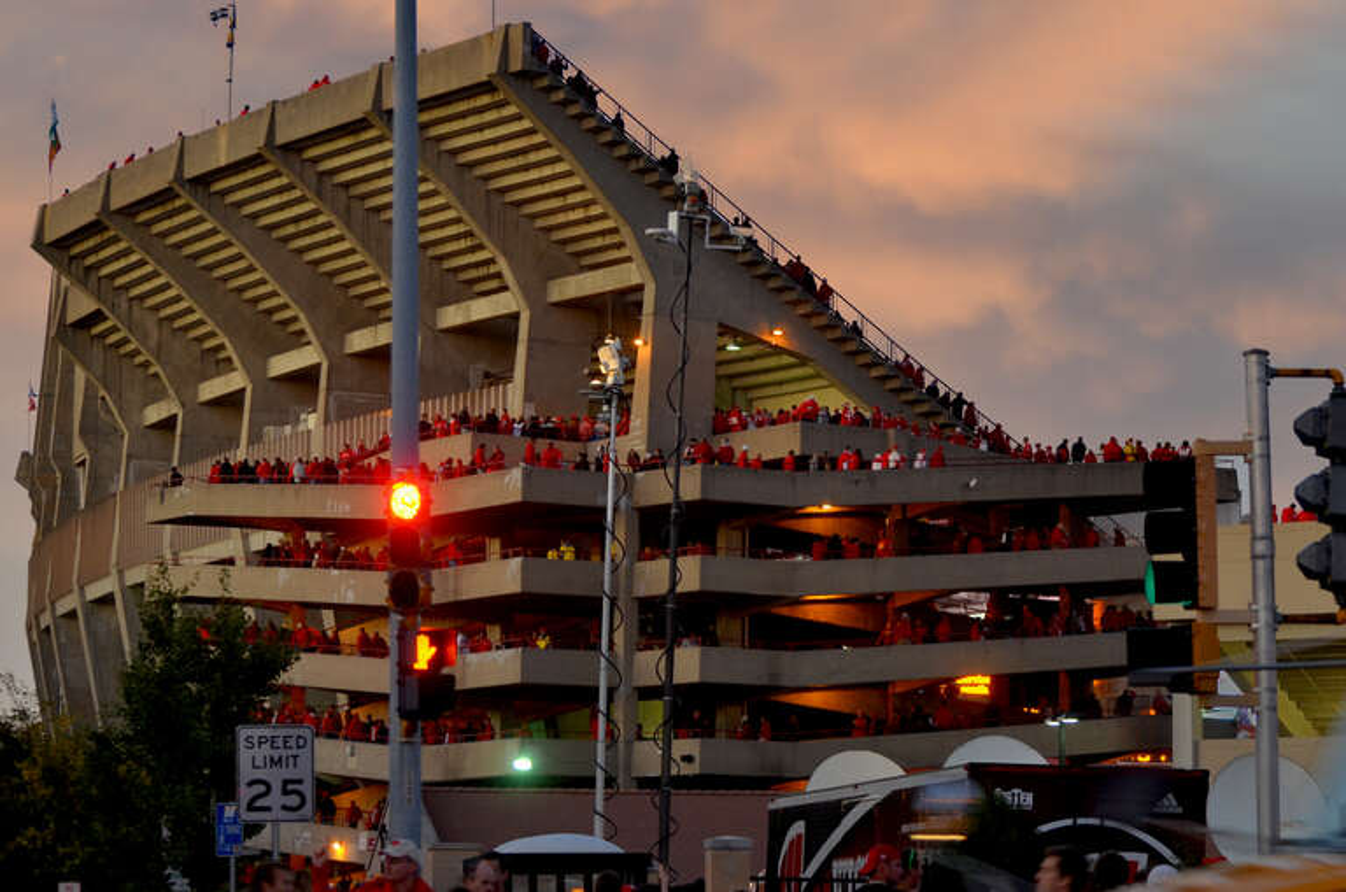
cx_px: 673
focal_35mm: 112
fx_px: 4198
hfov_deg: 18.2
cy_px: 446
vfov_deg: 12.1
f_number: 4.5
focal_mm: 75
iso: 450
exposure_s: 1/30
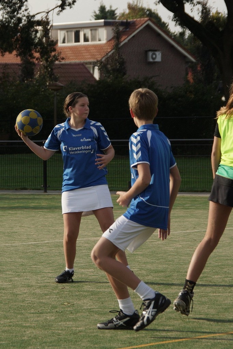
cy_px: 174
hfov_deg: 10.2
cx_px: 116
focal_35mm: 135
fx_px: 1310
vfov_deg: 15.2
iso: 200
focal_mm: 90
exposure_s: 1/640
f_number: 7.1
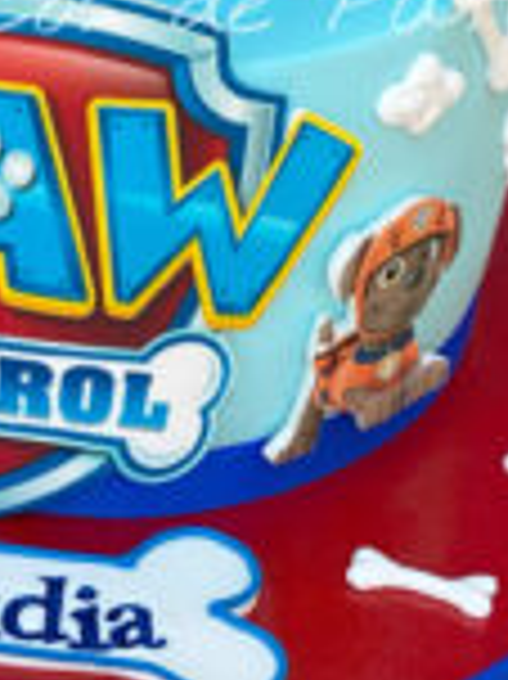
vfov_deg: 11.1
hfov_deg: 8.5
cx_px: 83
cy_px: -196
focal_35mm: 174
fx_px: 3409
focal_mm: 6
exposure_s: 1/122
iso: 25
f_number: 2
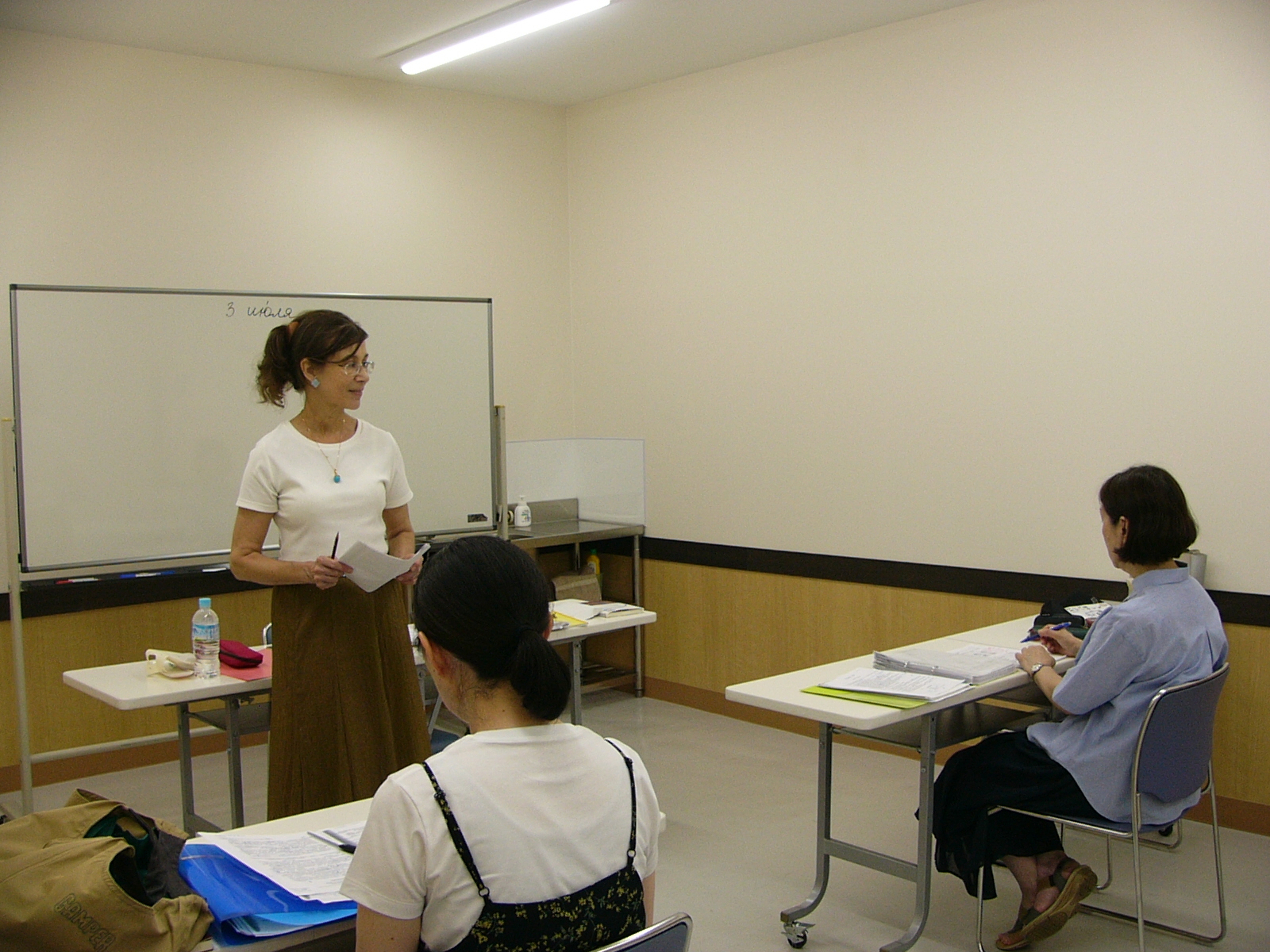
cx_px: 635
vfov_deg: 40.7
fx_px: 1284
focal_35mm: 35
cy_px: 476
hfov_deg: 52.6
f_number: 2.8
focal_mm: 4.6
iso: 75
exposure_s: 1/60
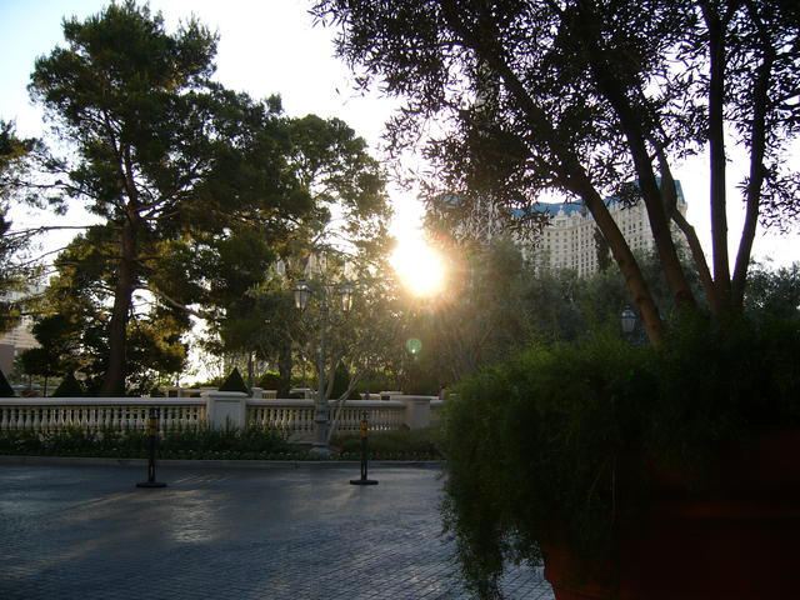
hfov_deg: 52.6
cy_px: 300
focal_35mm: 35
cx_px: 400
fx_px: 809
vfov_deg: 40.7
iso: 50
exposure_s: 1/200
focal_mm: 5.8
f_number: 2.8
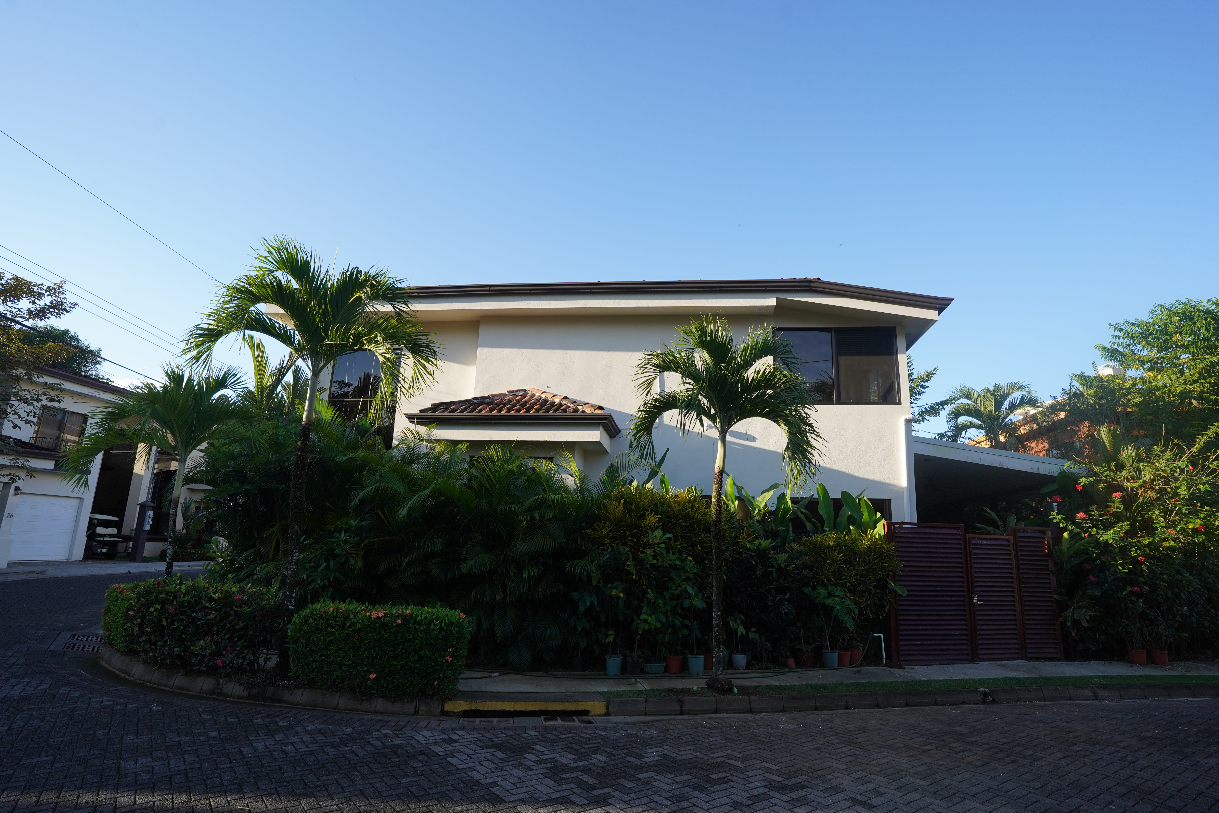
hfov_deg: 90.0
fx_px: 609
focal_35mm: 18
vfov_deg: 67.4
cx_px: 610
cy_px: 406
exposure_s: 1/400
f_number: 7.1
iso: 400
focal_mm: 18
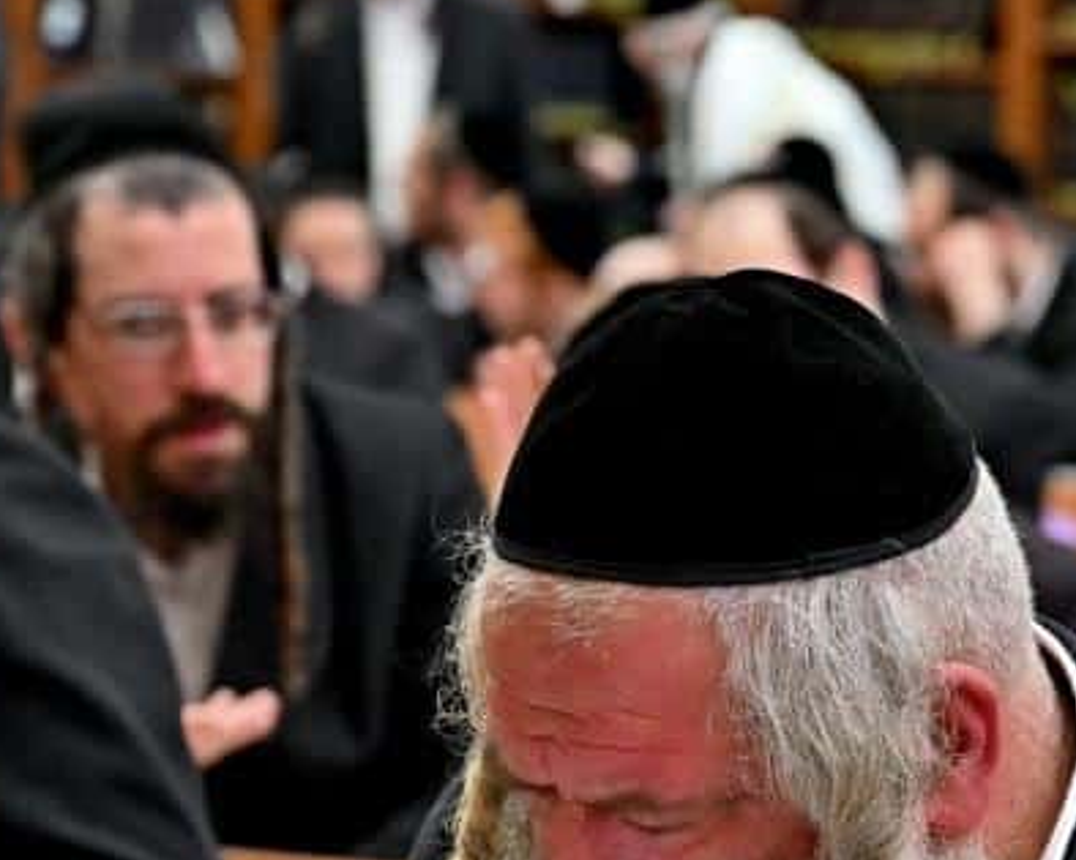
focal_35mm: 251
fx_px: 7991
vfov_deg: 6.1
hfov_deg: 7.7
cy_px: 814
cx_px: 836
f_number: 4
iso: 640
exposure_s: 1/320
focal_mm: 69
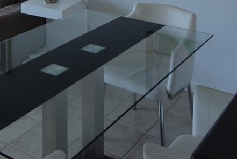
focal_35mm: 60
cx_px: 73
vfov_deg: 19.8
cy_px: -79
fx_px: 394
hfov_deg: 33.1
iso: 500
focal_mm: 11
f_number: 8
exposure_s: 1/60
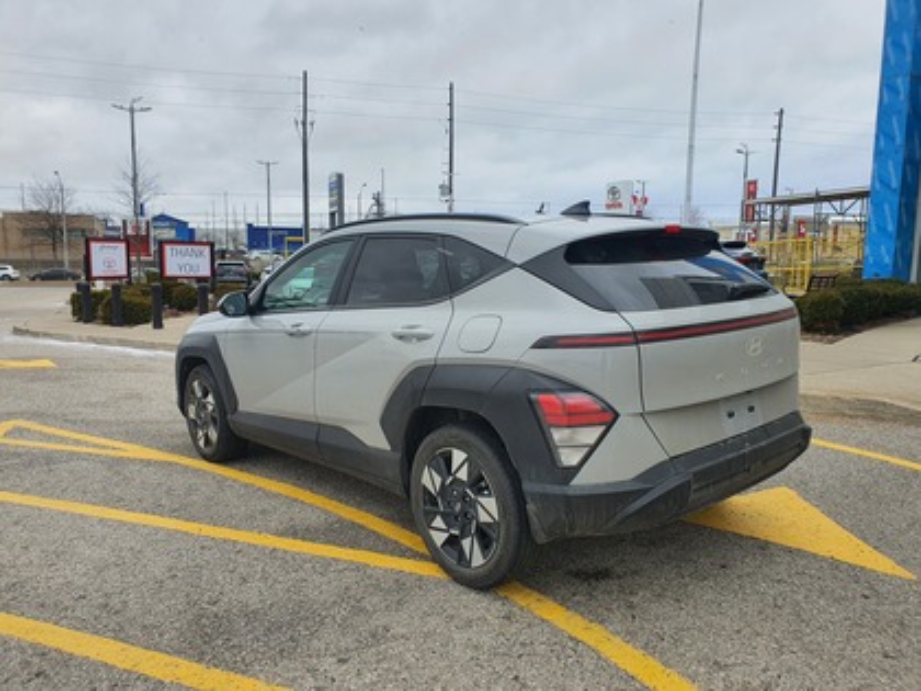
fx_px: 692
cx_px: 460
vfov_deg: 53.1
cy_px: 346
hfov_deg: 67.3
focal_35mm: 26
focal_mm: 4.3
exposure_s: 1/224
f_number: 2.4
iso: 50
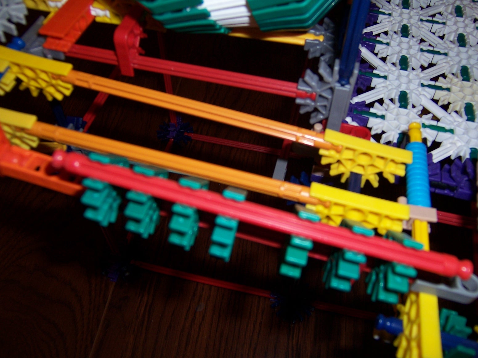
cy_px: 179
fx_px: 456
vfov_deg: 42.9
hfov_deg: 55.4
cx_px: 239
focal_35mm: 33
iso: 80
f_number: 2.8
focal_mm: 5.5
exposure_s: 1/60
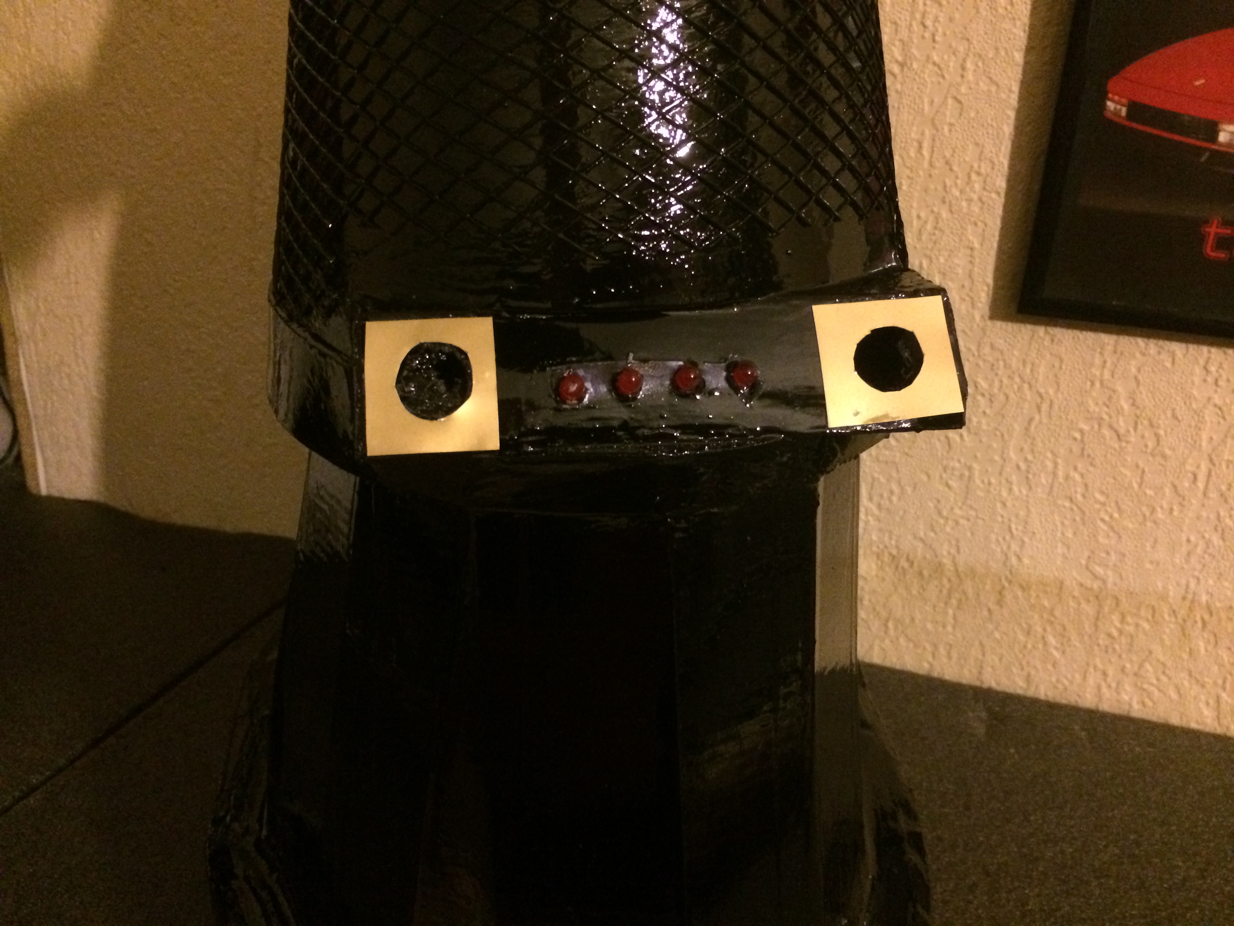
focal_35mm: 30
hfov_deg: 60.0
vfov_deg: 46.8
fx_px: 1069
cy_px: 463
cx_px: 617
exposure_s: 1/15
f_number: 2.2
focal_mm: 4.12
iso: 500
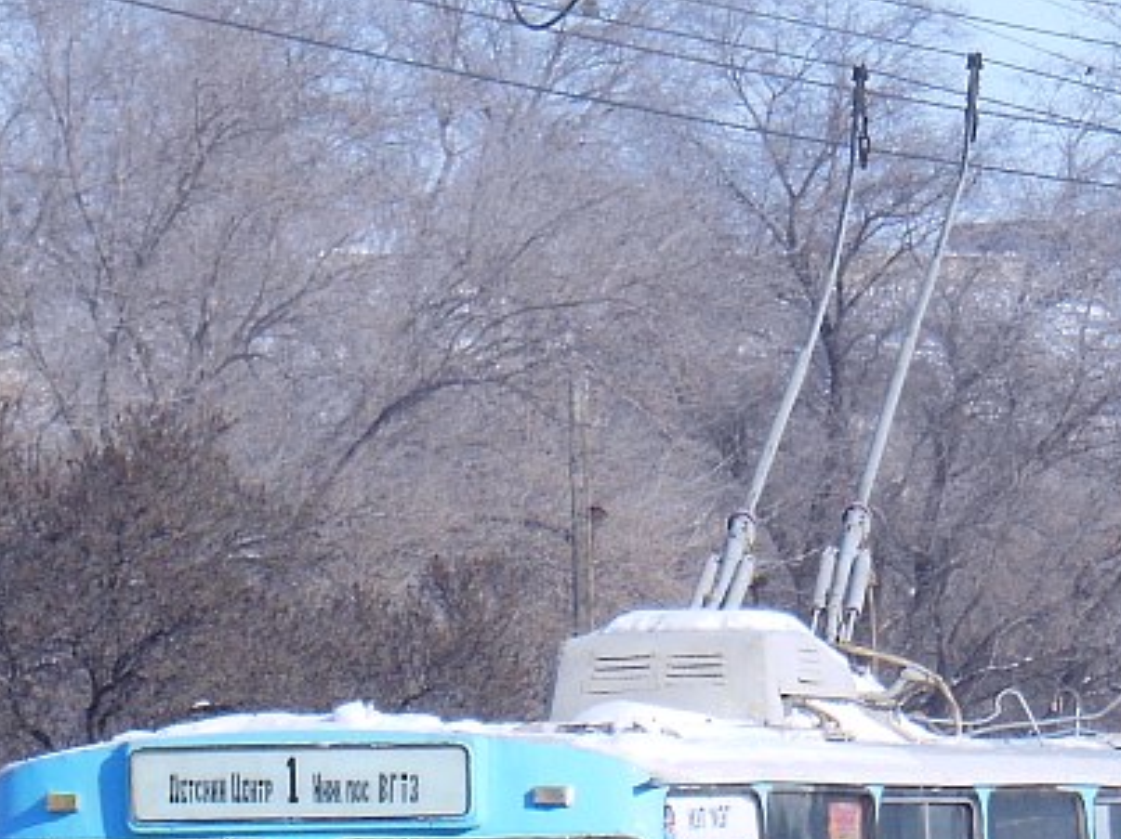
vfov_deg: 4.1
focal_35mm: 365
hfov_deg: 5.4
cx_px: 438
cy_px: 925
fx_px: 11813
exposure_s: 1/500
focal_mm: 25.5
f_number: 5.8
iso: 125
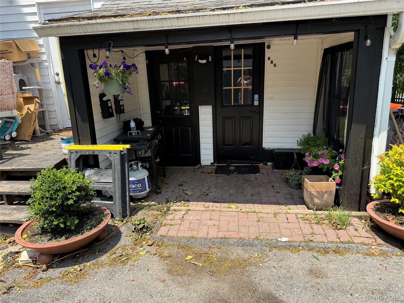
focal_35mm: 24
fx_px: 280
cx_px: 202
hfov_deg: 71.6
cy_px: 152
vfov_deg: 56.8
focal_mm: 6.76
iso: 80
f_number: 1.78
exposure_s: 1/1727
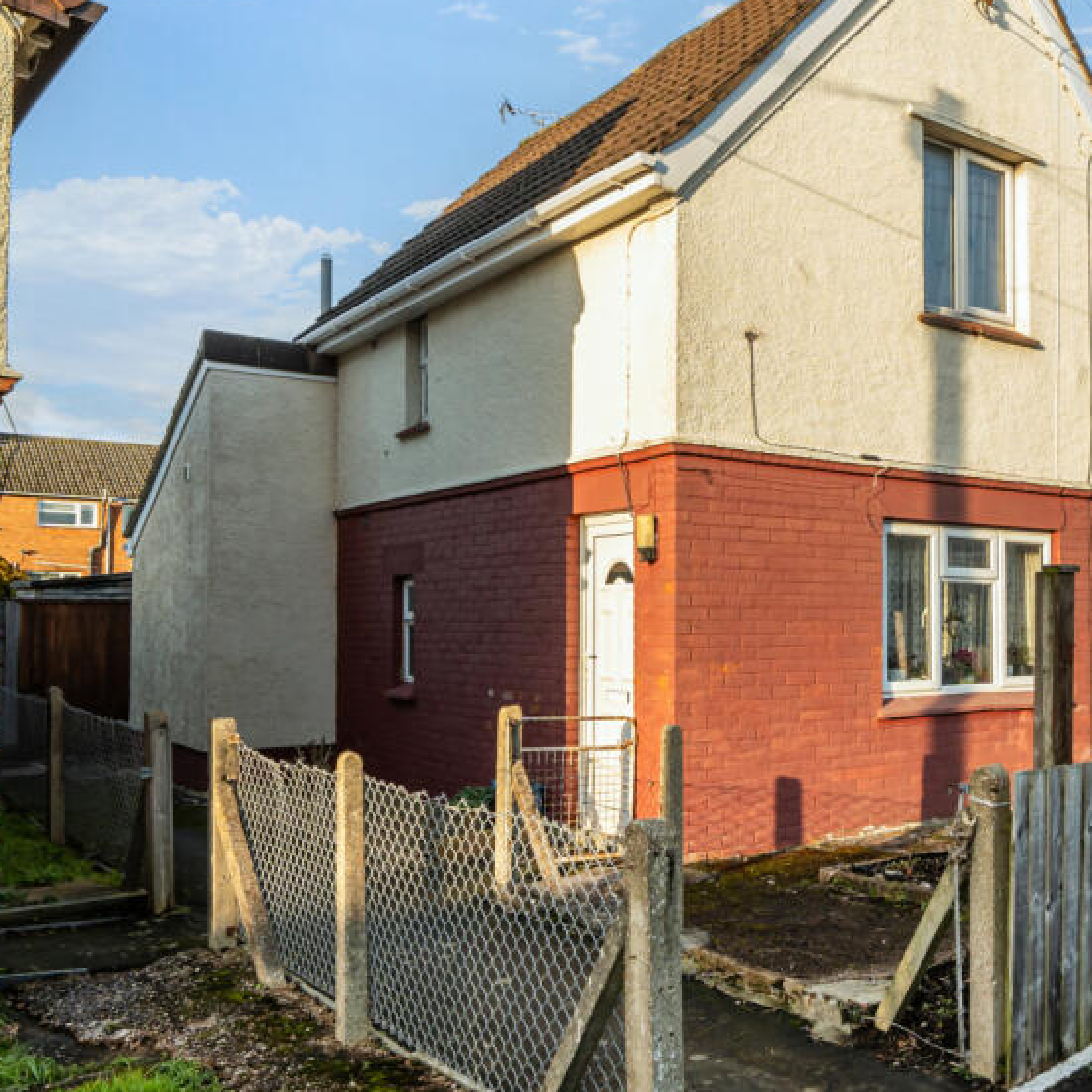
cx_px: 853
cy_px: 458
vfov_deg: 49.5
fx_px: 1178
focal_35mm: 33
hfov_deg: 47.4
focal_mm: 14
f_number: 8
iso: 400
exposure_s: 1/125
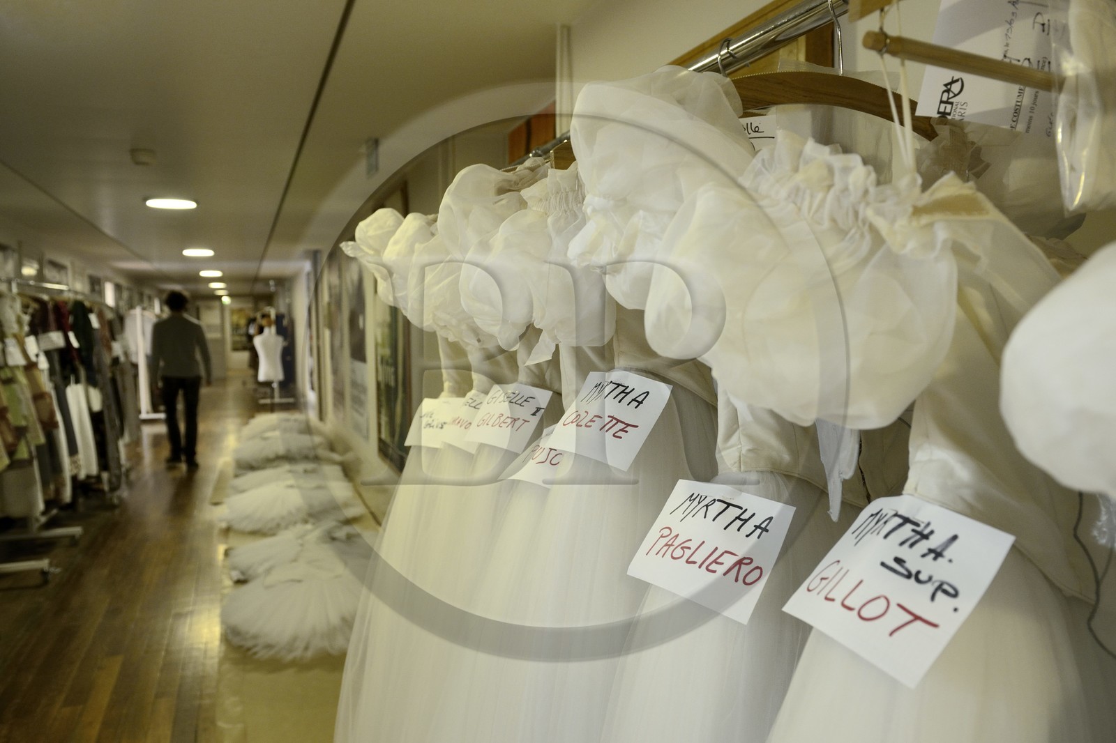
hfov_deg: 73.8
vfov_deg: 53.1
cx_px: 558
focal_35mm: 24
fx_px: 744
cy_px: 372
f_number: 4.5
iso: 1600
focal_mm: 24
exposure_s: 1/25
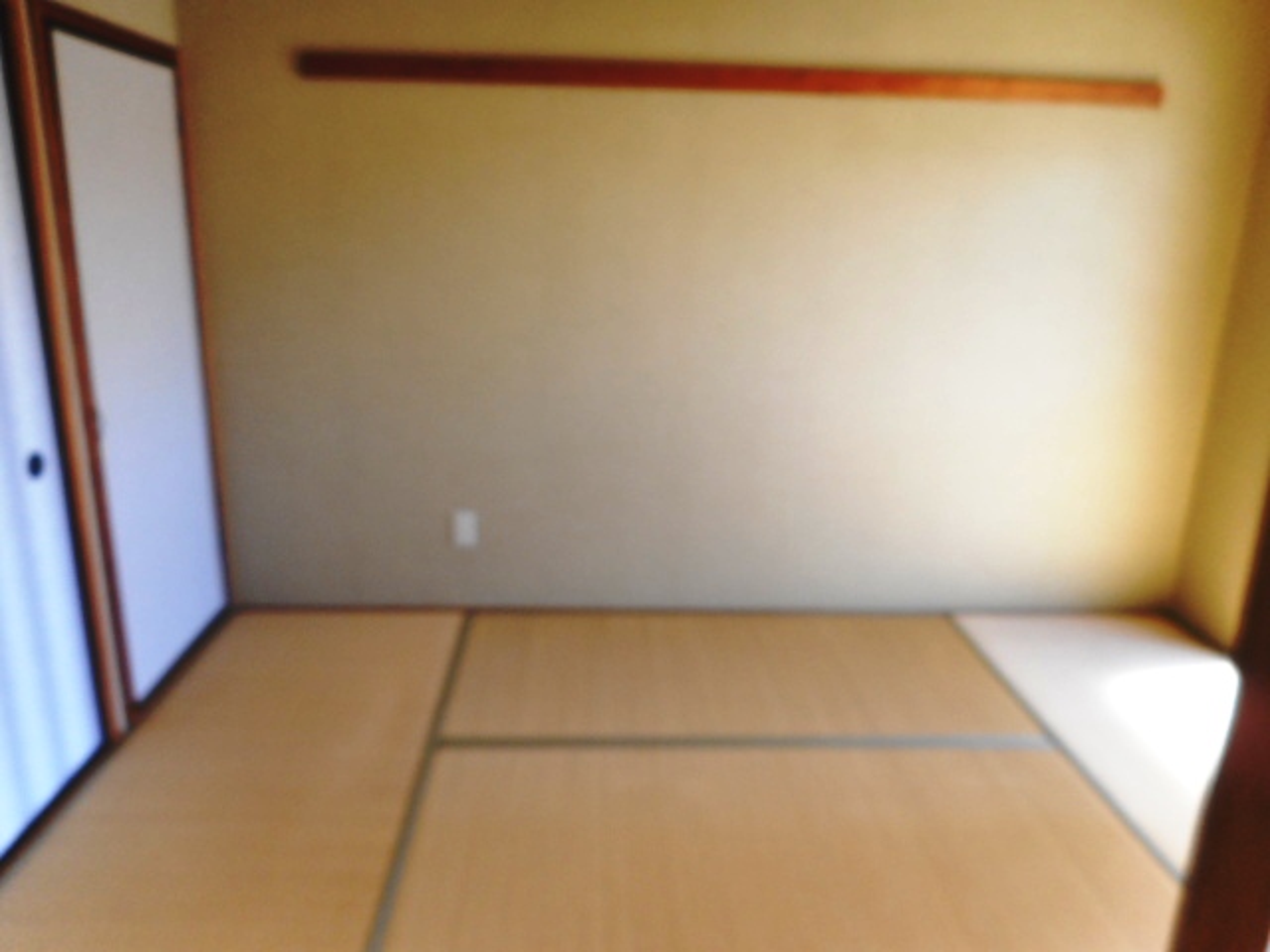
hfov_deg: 69.4
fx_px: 917
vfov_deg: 54.9
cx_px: 635
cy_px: 476
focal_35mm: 25
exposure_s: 1/40
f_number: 3.7
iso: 80
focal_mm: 4.5
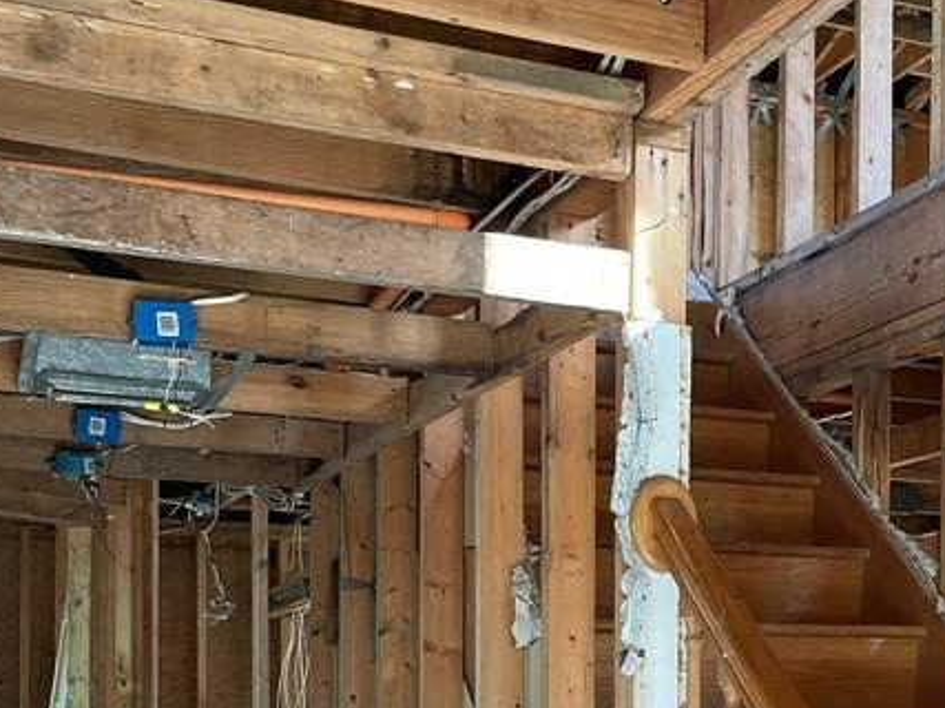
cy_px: 728
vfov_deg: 23.3
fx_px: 1638
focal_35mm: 60
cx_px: 764
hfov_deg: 31.3
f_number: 1.6
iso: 125
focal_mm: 5.1
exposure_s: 1/113
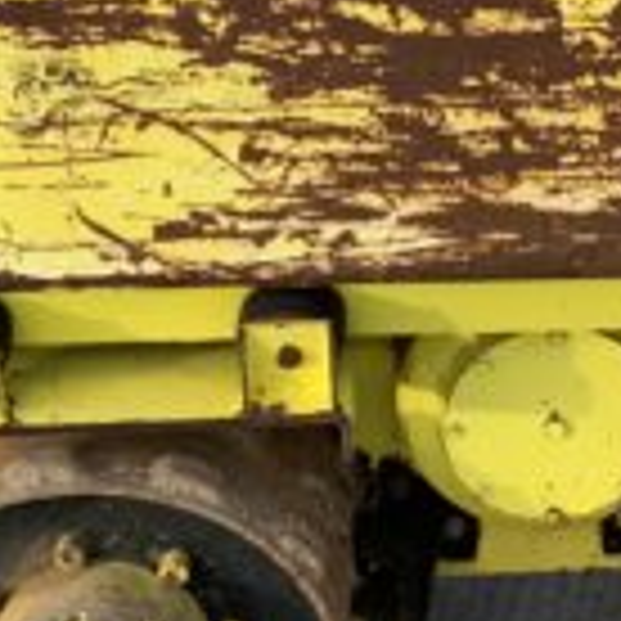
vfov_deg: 14.6
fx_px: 2415
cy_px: 108
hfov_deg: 14.4
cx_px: 639
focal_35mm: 119
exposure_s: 1/362
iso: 16
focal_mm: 3
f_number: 1.8
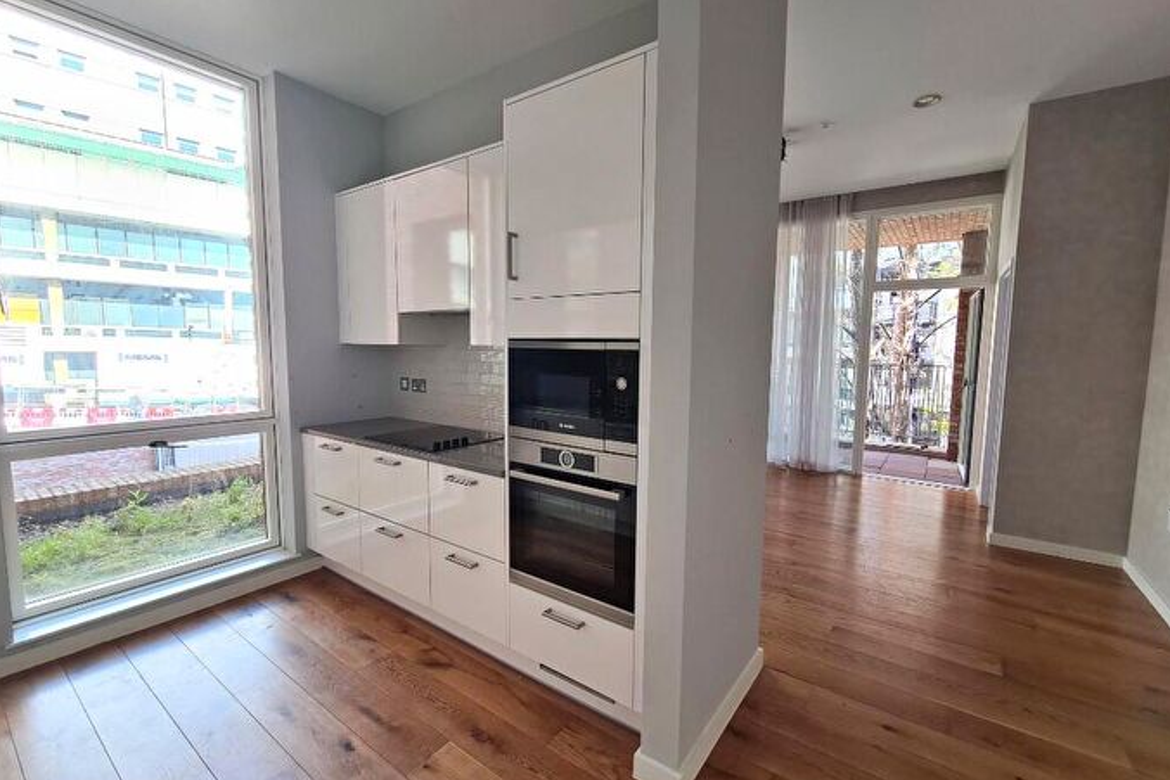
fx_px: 455
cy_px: 392
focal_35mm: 14
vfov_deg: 81.2
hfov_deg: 104.2
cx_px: 595
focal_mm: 2.2
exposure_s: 1/100
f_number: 2.2
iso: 100
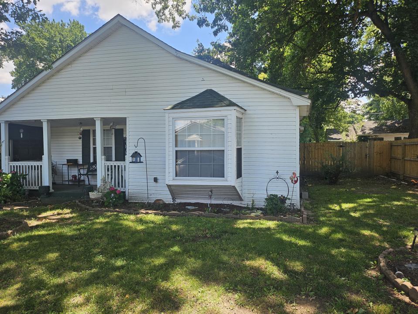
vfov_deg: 56.8
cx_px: 209
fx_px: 290
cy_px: 157
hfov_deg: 71.6
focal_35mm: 24
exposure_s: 1/833
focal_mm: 5
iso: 50
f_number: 1.8
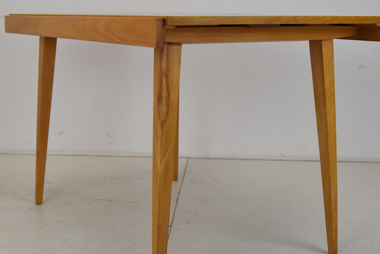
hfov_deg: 35.6
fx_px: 592
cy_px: 141
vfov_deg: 24.2
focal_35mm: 56
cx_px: 176
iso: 1600
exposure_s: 1/250
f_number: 8
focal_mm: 24
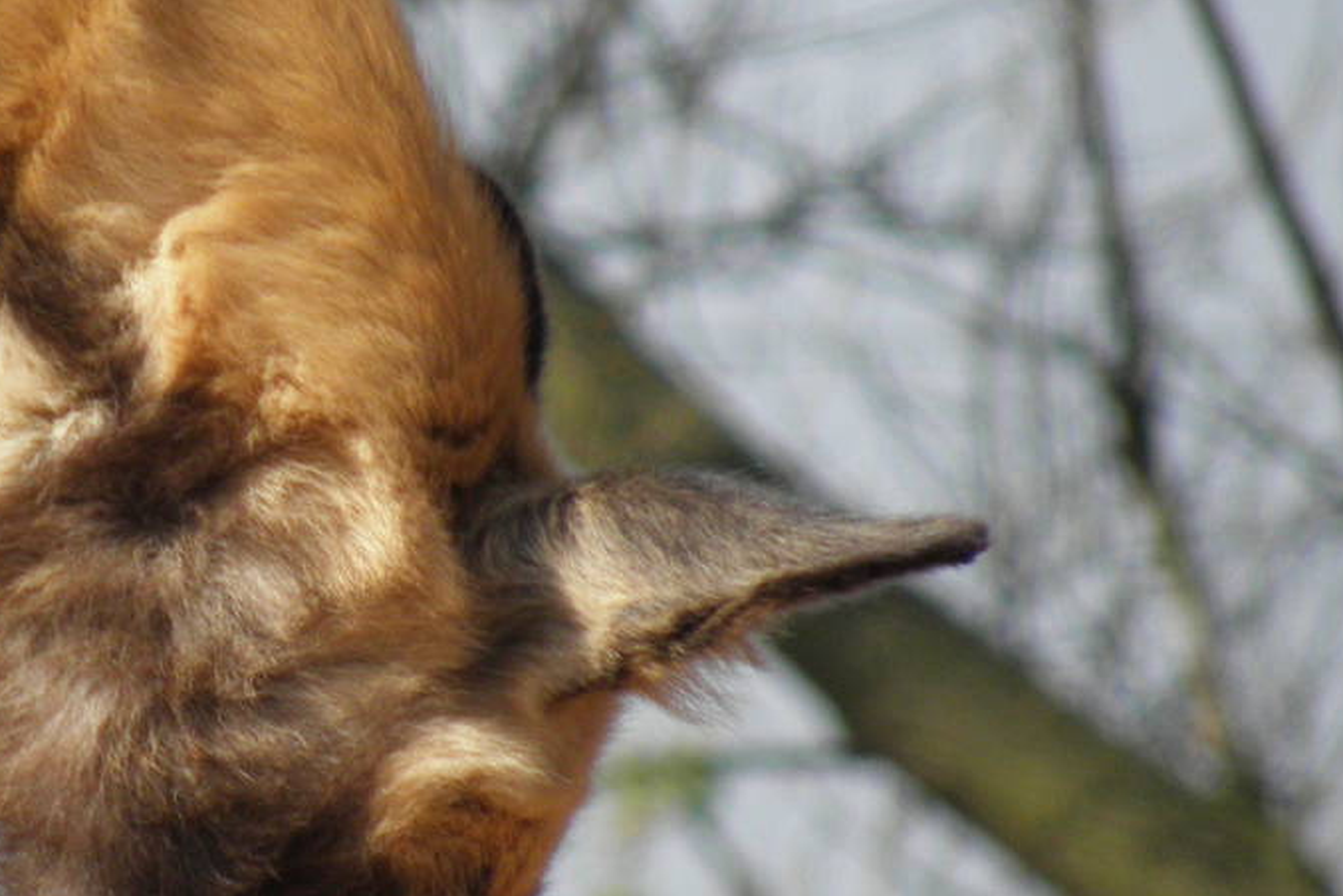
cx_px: 67
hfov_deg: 1.2
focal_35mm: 1661
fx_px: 61988
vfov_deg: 0.8
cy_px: 519
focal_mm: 119.6
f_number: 5
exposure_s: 1/500
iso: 125
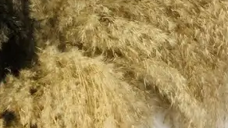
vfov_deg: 7.8
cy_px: 96
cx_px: 28
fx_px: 937
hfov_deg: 13.8
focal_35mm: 155
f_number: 2.4
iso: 20
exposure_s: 1/50
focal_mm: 6
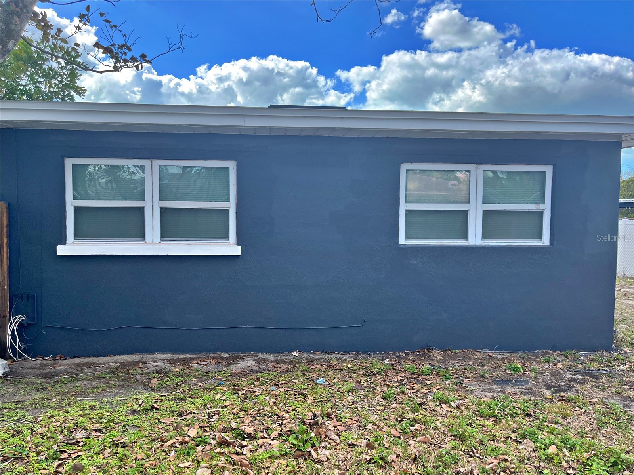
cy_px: 238
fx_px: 476
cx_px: 317
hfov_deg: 67.3
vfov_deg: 53.1
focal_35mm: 26
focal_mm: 5.1
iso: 50
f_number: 1.6
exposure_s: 1/840
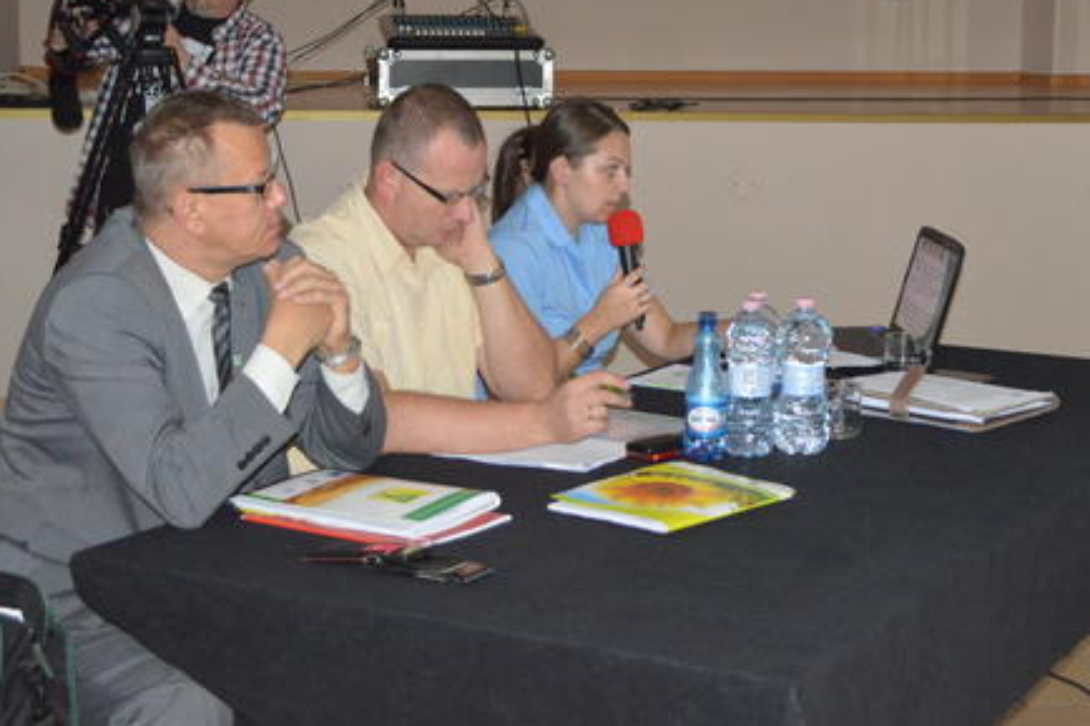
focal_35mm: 67
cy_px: 250
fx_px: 2028
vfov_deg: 20.2
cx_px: 645
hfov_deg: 30.0
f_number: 4.8
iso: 2500
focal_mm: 32
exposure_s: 1/30
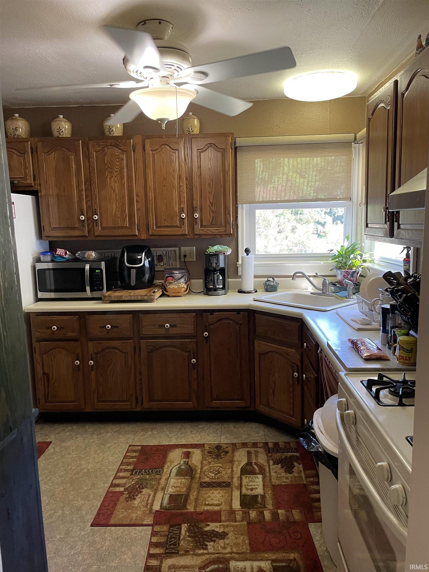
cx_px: 214
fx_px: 430
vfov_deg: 67.3
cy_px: 286
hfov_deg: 53.1
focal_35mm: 26
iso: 125
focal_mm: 4.2
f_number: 1.6
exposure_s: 1/60
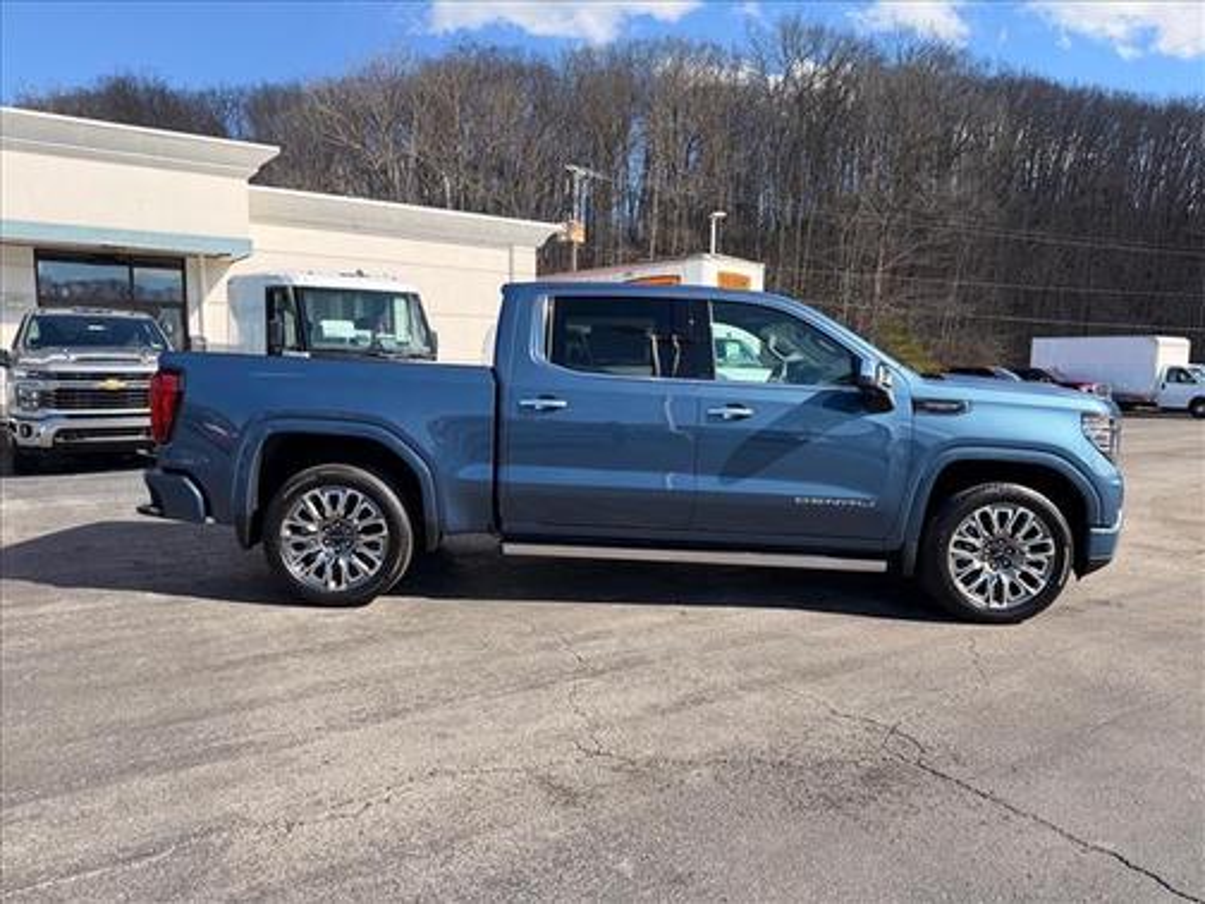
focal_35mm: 24
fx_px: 835
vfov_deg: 56.8
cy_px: 452
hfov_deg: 71.6
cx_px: 602
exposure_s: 1/3279
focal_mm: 6.76
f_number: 1.78
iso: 100
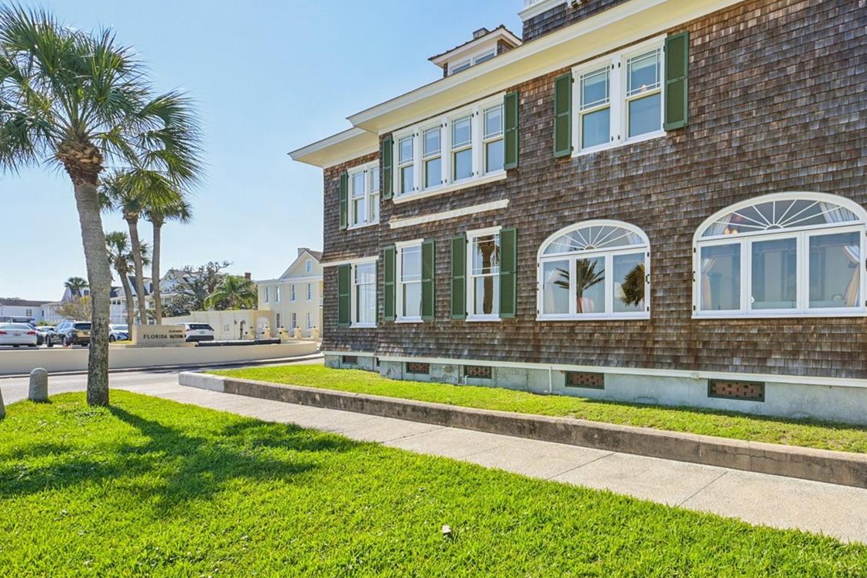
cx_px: 599
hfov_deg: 80.3
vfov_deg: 61.9
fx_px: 481
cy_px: 304
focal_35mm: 20
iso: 100
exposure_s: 1/180
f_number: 8
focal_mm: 14
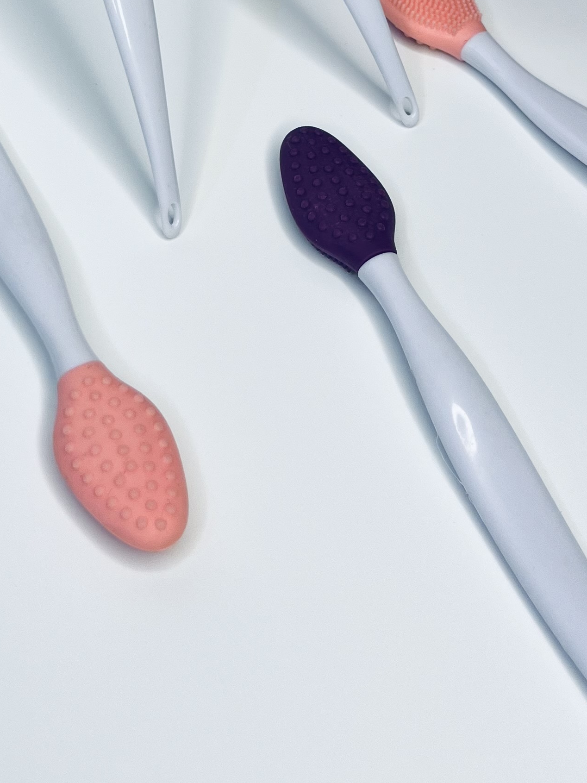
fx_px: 1402
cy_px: 23
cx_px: 238
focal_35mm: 62
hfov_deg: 23.6
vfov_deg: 29.4
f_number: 1.6
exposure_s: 1/109
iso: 32
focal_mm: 5.1
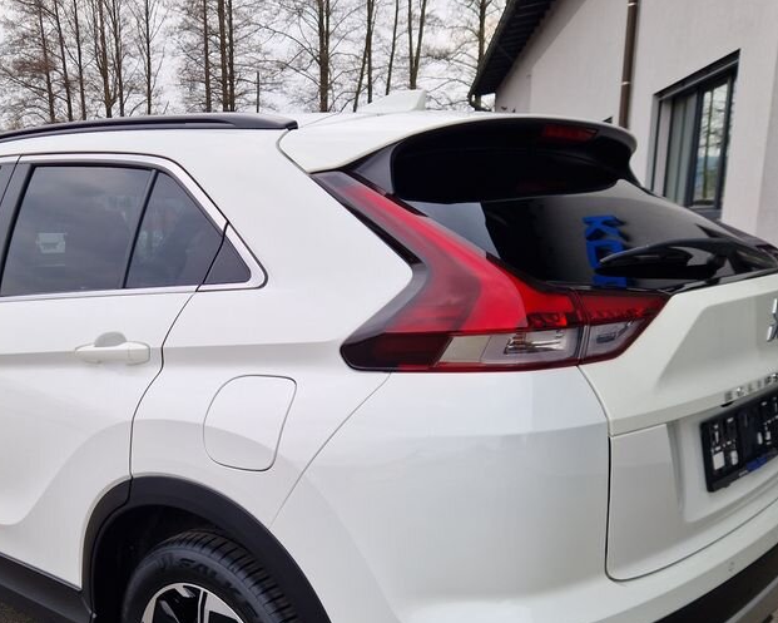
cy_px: 458
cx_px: 286
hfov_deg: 48.6
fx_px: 852
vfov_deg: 39.2
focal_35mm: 37
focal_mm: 5.4
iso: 50
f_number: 1.8
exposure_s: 1/3086
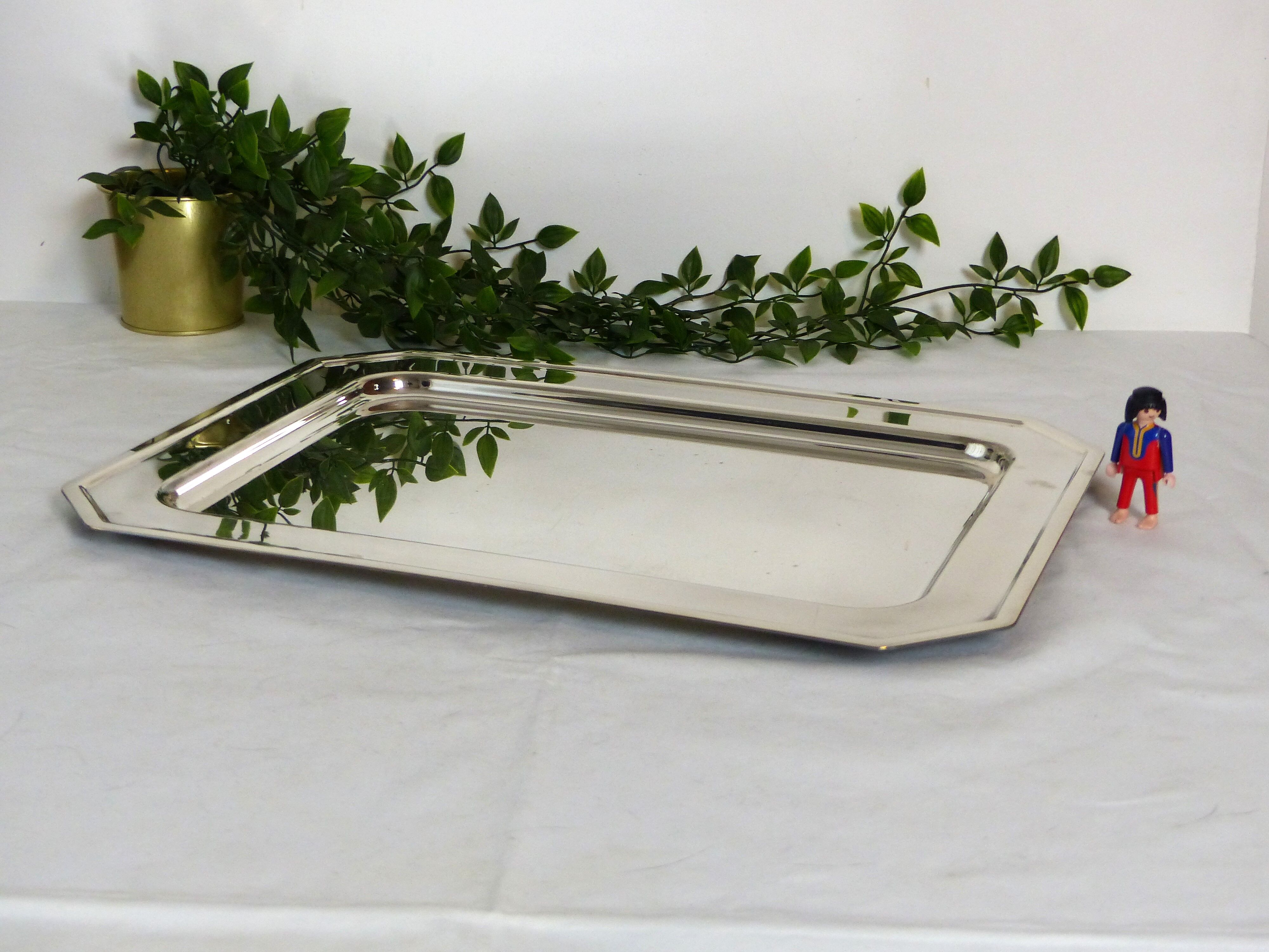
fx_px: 2236
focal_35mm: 61
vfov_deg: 24.0
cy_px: 476
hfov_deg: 31.7
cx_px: 634
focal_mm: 10.5
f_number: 2.8
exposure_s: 1/60
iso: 320
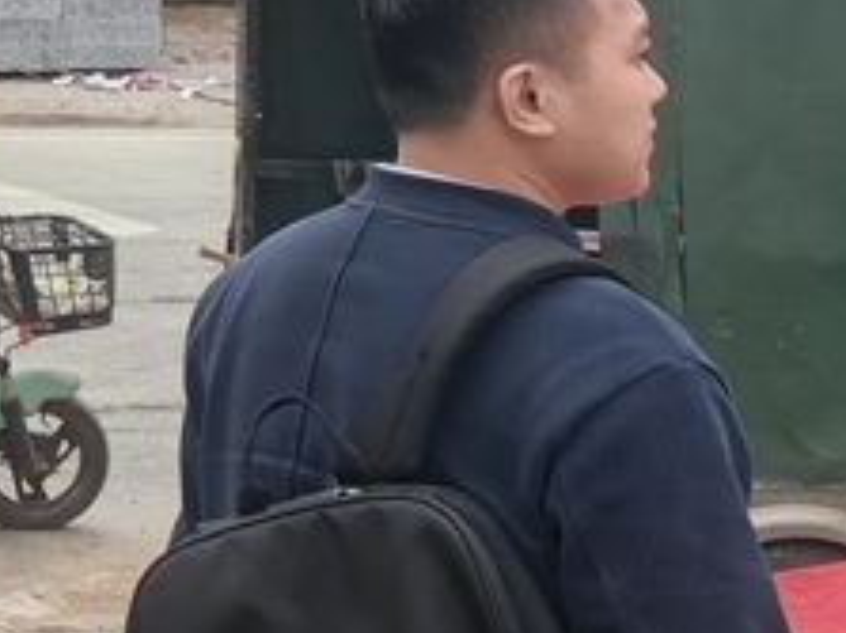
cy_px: -127
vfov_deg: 14.7
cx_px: -823
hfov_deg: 16.0
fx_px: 2369
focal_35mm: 97
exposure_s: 1/319
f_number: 4
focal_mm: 6.98
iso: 50
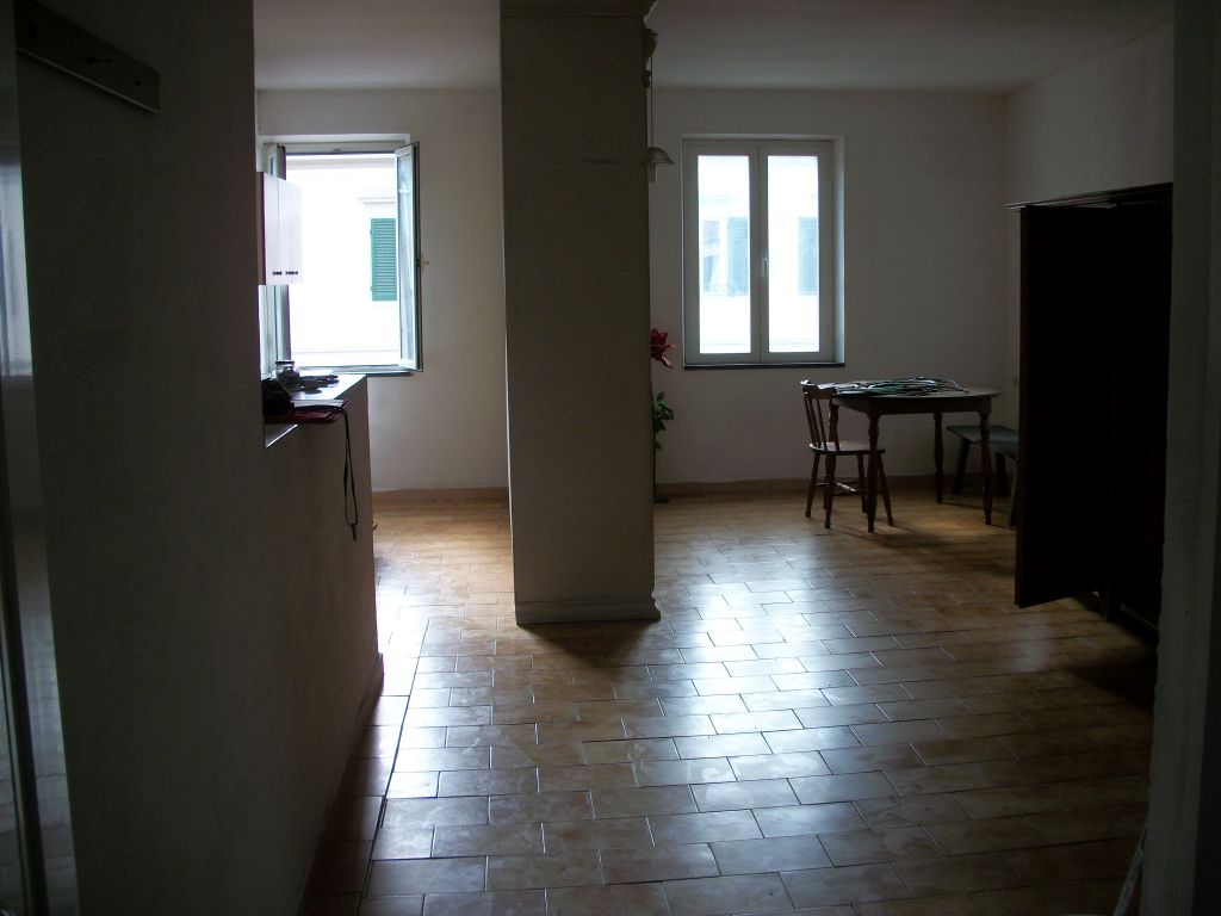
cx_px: 610
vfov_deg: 40.7
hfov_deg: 52.6
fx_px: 1235
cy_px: 458
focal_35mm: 35
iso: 80
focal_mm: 6.3
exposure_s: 1/100
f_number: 3.1
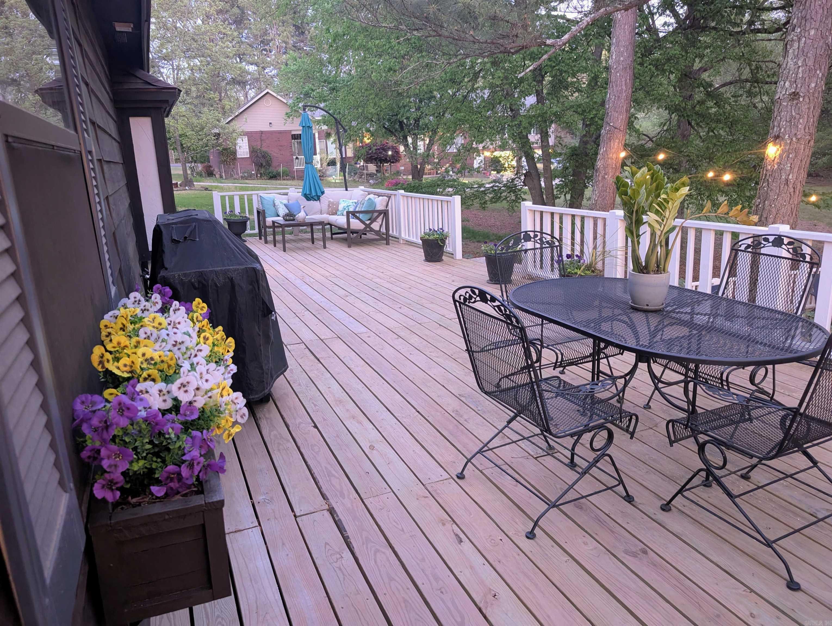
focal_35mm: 24
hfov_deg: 71.5
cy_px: 313
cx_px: 416
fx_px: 578
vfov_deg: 56.9
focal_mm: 6.9
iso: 1463
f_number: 1.68
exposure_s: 1/24
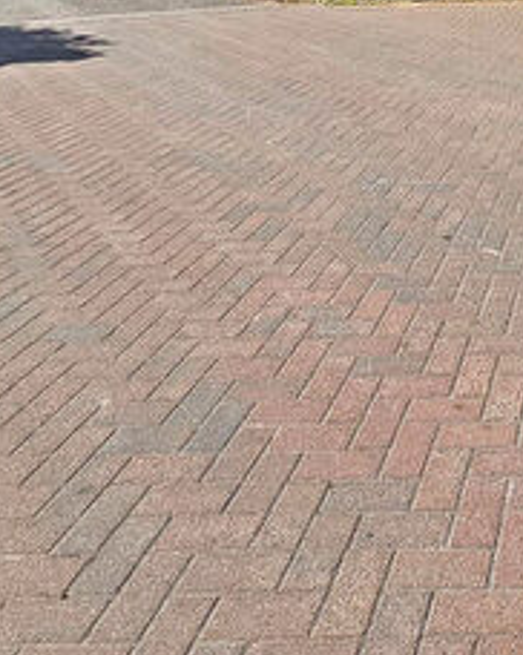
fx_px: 756
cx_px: 626
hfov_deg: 31.9
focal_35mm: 39
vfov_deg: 38.0
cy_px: -85
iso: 50
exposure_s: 1/3042
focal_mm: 2.2
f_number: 2.2
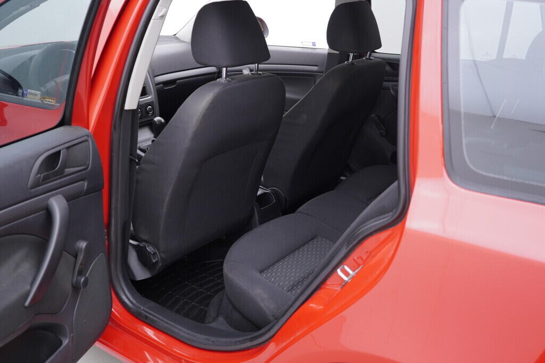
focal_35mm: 36
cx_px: 272
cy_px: 182
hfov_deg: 53.1
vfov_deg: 36.9
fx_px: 545
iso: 160
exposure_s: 1/40
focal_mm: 24
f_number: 2.8
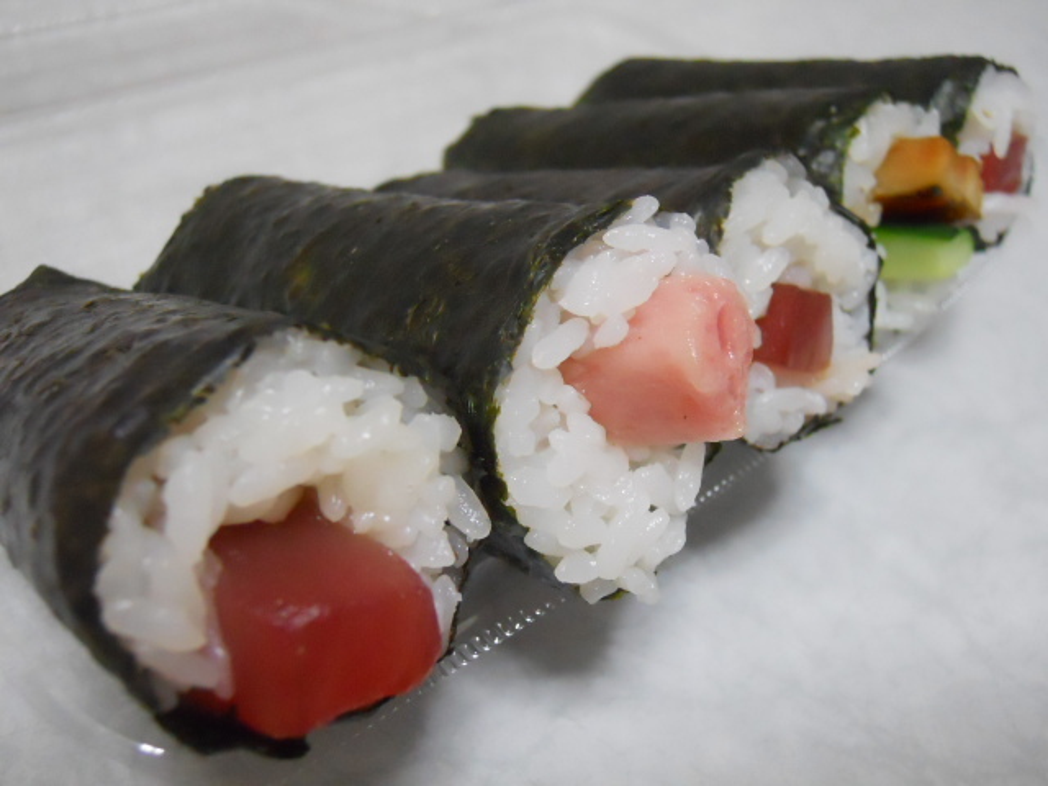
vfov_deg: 39.7
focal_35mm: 36
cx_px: 524
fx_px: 1090
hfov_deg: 51.4
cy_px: 393
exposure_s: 1/80
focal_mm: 6.4
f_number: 3
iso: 800
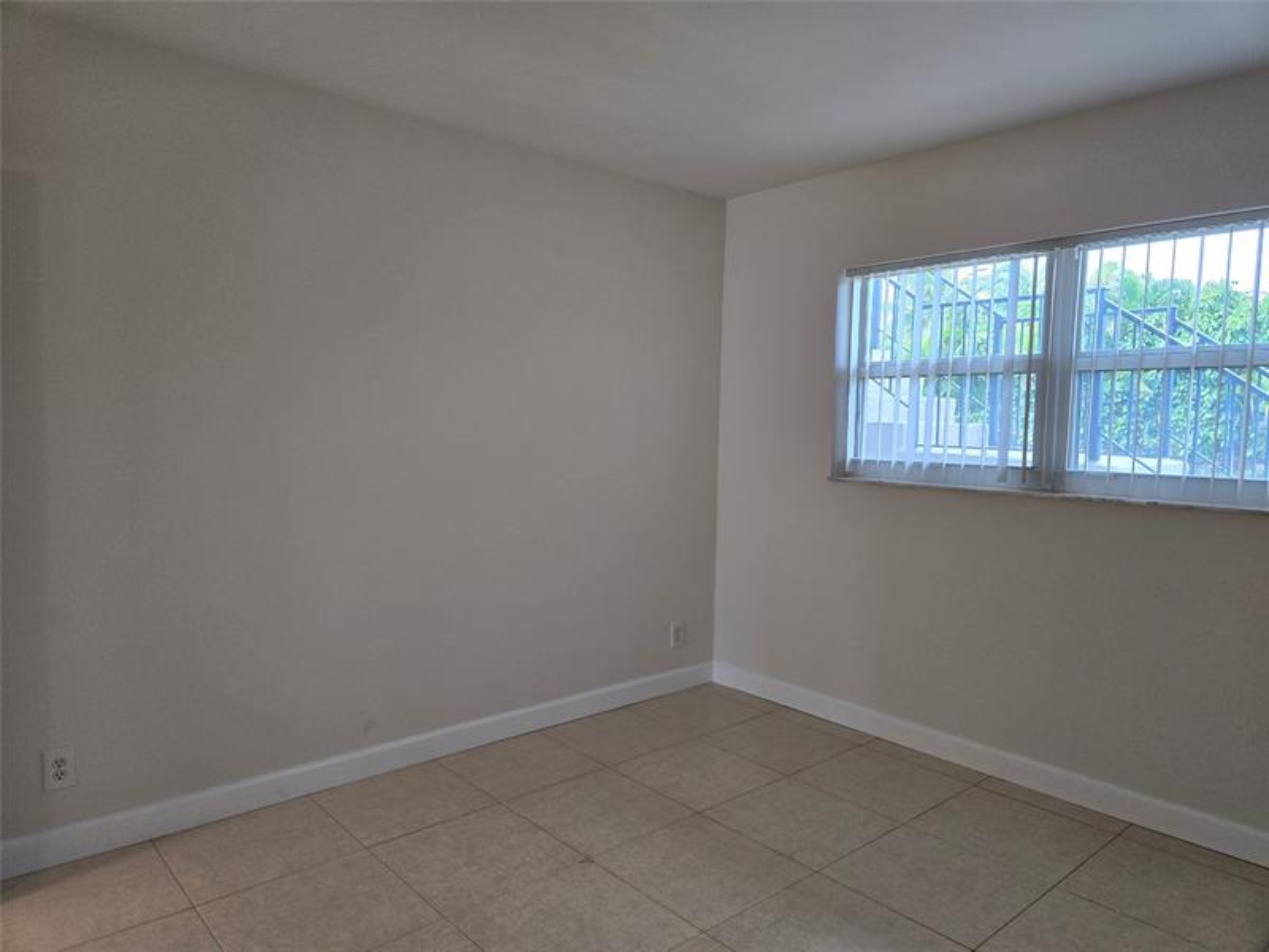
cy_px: 476
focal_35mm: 23
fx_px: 843
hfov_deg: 73.9
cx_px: 634
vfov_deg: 58.9
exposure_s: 1/120
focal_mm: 5.4
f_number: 1.8
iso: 80
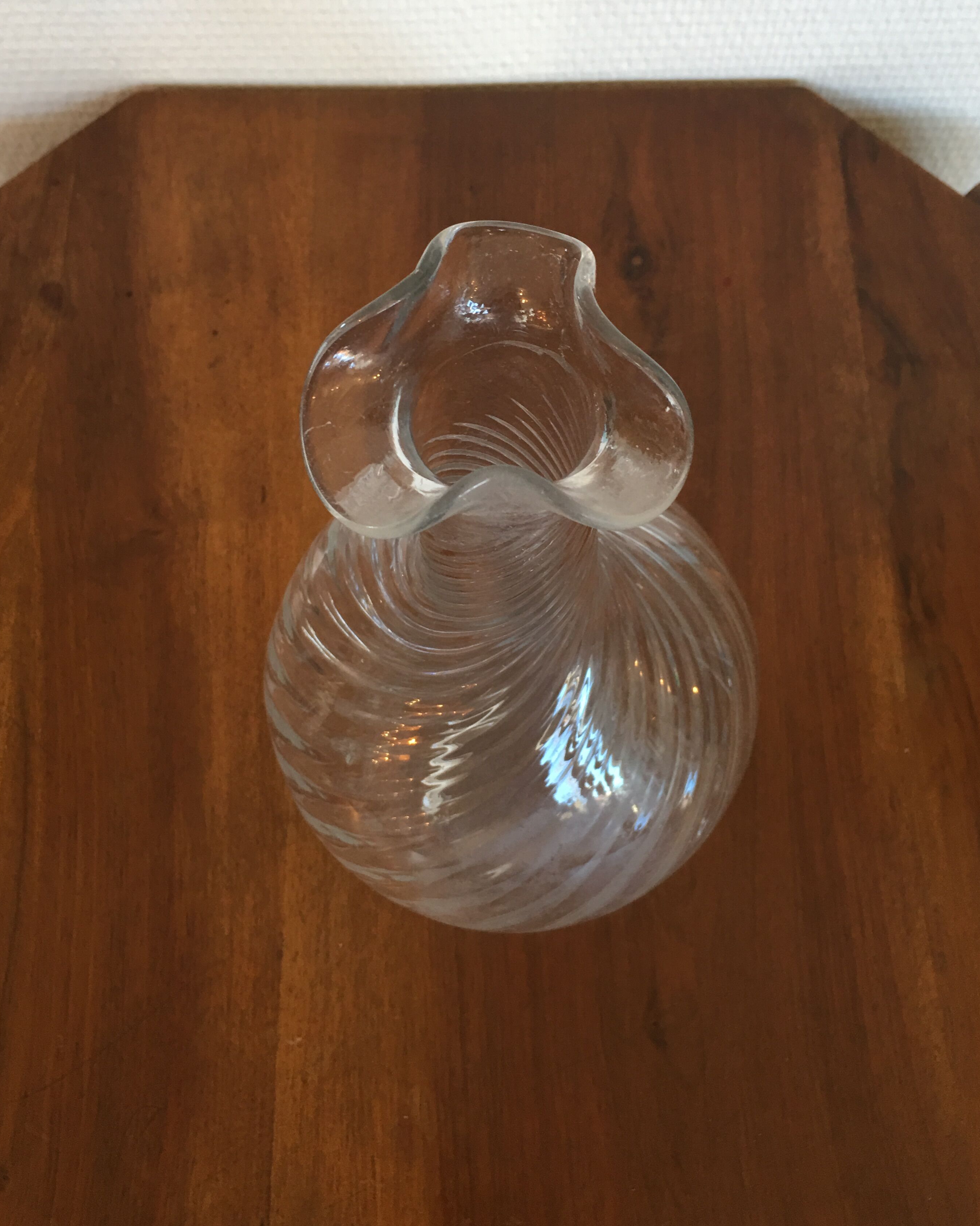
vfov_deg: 52.7
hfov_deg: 43.4
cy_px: 536
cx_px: 496
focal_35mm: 34
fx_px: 1233
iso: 40
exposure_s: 1/17
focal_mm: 4.15
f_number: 2.2
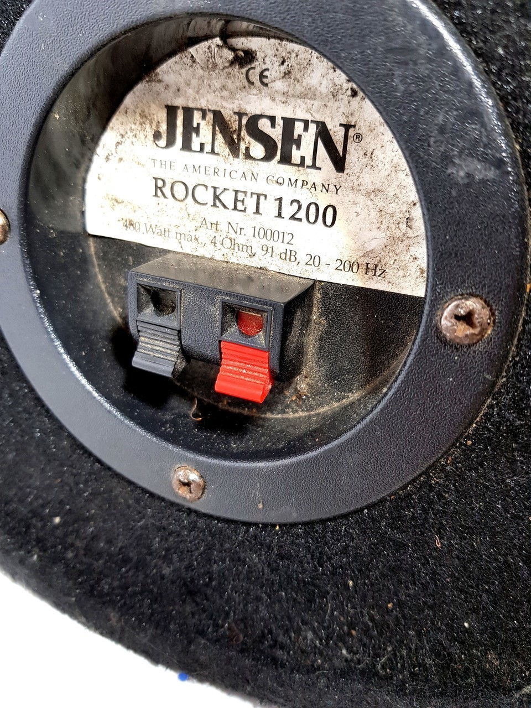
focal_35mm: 26
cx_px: 266
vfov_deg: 67.3
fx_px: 532
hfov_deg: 53.1
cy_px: 354
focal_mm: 4.2
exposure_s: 1/50
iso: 80
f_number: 1.7
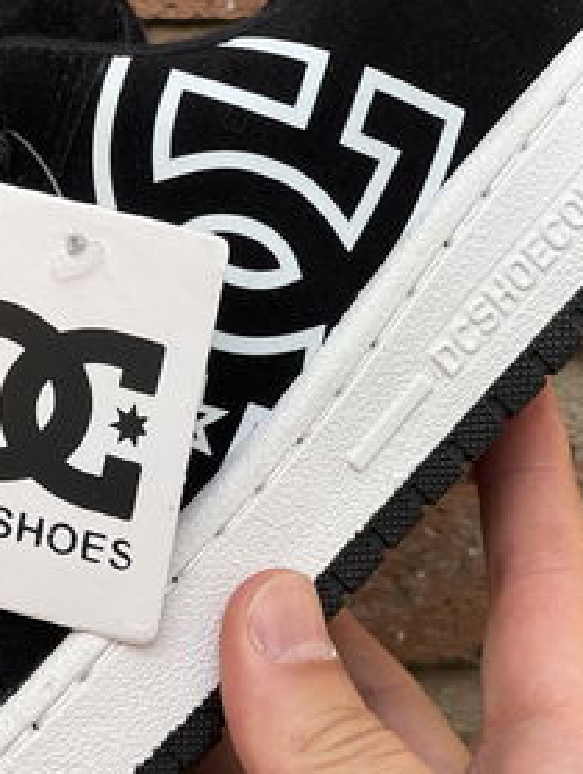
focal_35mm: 147
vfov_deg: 13.4
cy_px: 404
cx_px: 158
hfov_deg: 10.1
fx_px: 3293
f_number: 2.8
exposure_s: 1/252
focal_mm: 9
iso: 25
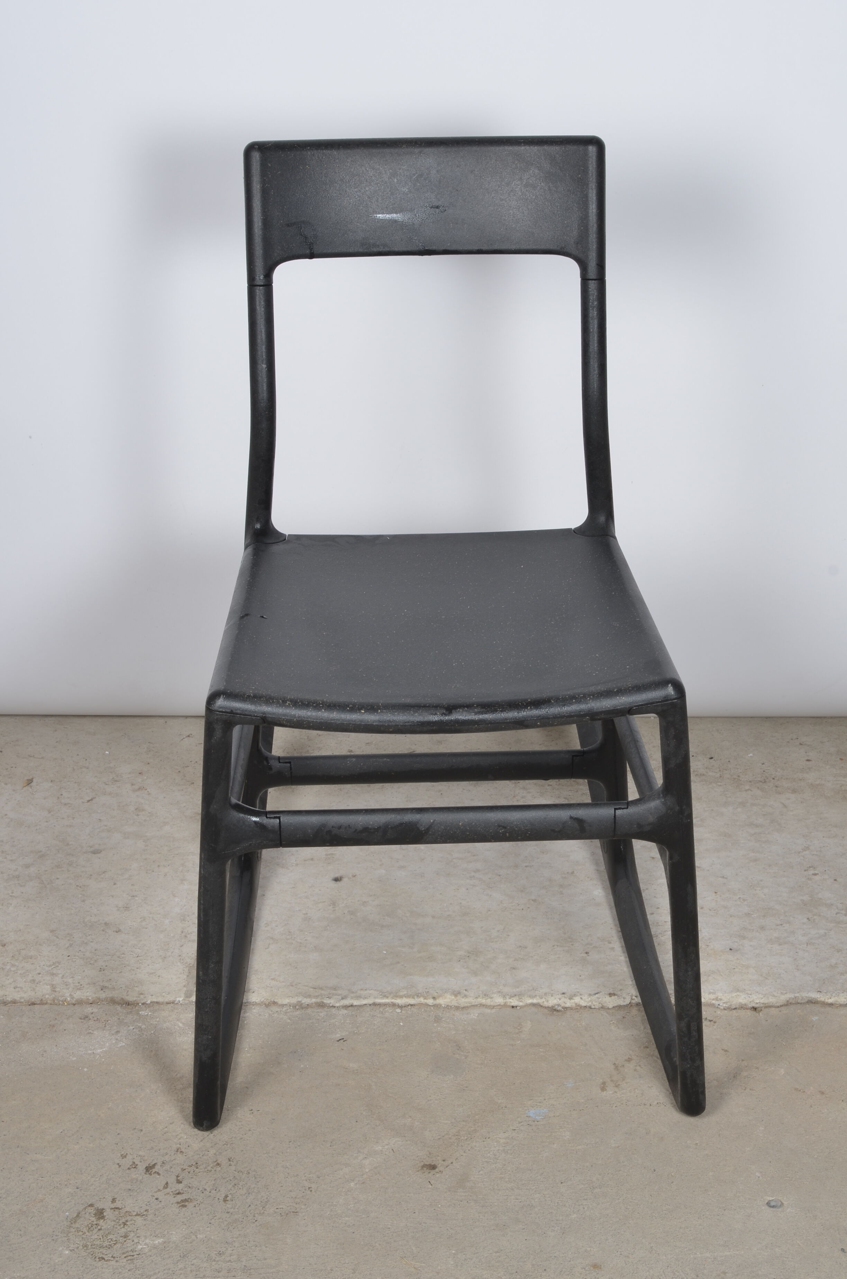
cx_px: 424
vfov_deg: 27.0
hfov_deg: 18.1
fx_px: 2659
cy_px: 640
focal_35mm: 75
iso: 100
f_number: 11
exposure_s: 1/125
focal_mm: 50
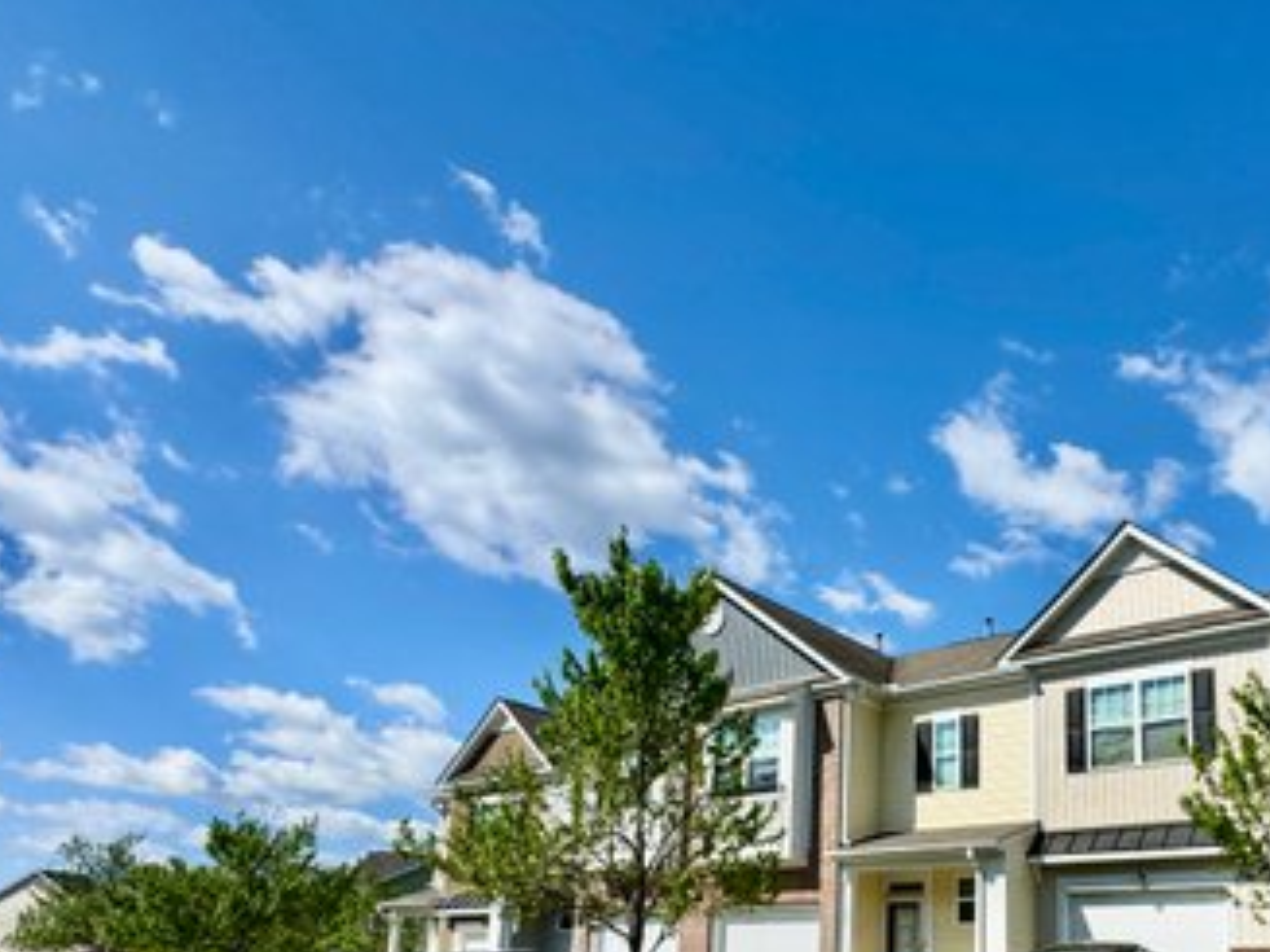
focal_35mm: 27
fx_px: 990
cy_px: 791
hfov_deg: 62.4
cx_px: 919
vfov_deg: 47.8
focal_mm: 2.22
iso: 50
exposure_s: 1/2342
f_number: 2.2
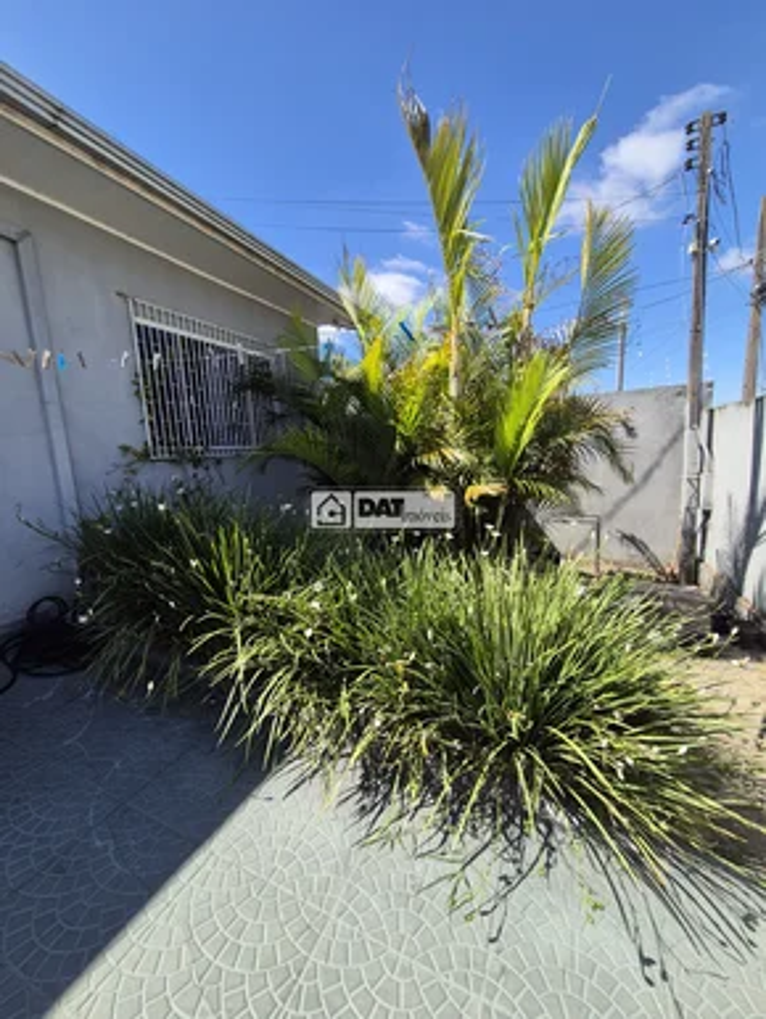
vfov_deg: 106.1
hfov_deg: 90.0
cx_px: 383
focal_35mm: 13
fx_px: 383
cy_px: 510
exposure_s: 1/1196
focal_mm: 2.2
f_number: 2.2
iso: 50
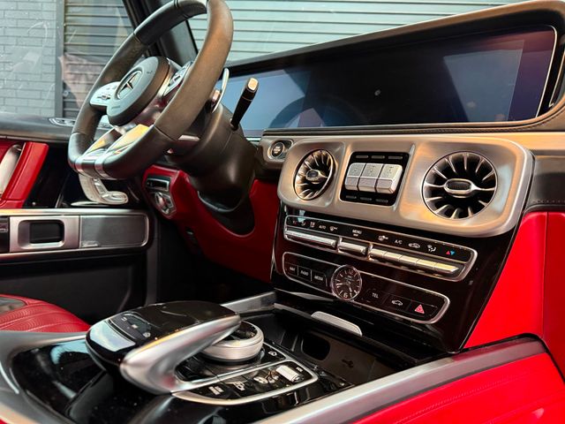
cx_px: 282
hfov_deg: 71.6
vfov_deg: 56.8
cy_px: 212
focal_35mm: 24
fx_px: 392
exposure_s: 1/60
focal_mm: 6.76
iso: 800
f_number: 1.78
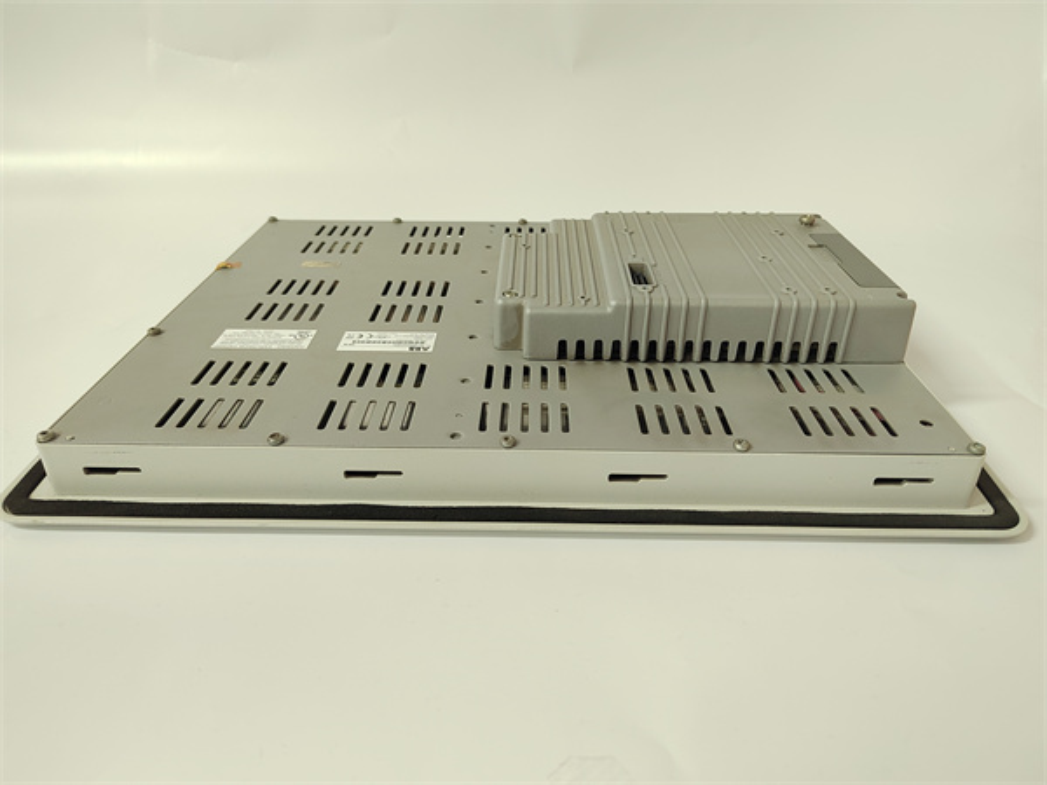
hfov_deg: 73.9
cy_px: 392
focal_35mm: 23
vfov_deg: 58.9
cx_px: 524
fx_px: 696
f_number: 1.9
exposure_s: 1/60
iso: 1781
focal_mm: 5.52
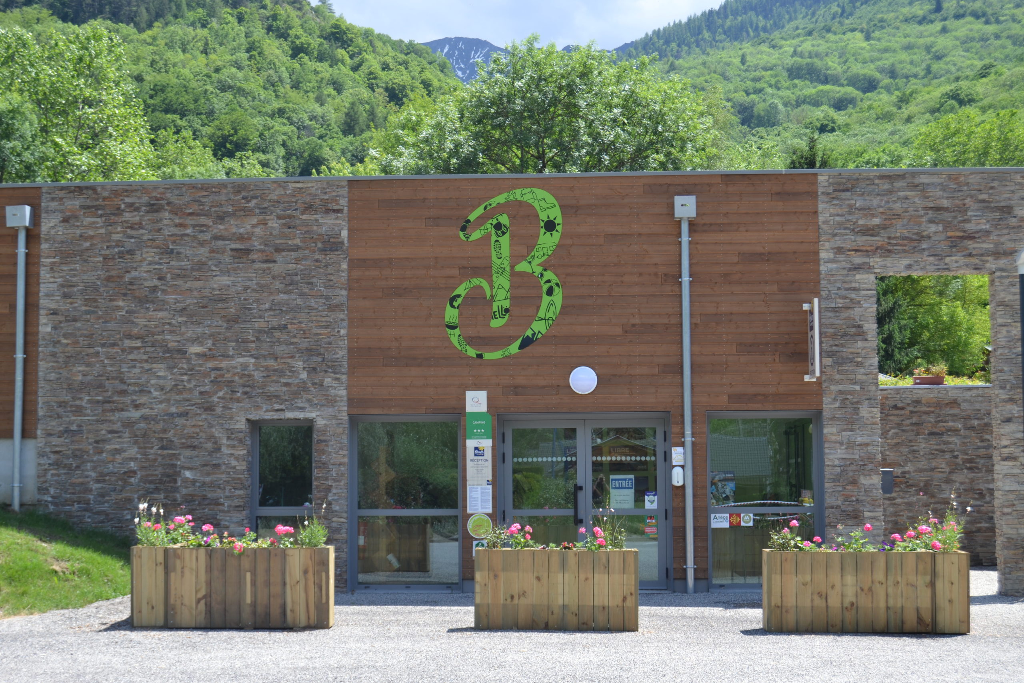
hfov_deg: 38.9
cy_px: 342
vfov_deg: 26.5
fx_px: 1451
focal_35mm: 51
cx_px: 512
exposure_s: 1/160
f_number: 6.3
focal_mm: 34
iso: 100
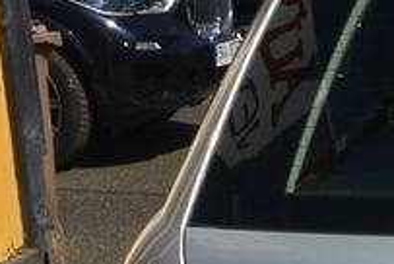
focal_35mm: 146
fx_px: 1600
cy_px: 444
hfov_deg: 12.5
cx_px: 767
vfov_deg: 9.1
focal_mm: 11
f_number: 13
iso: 160
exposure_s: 1/250
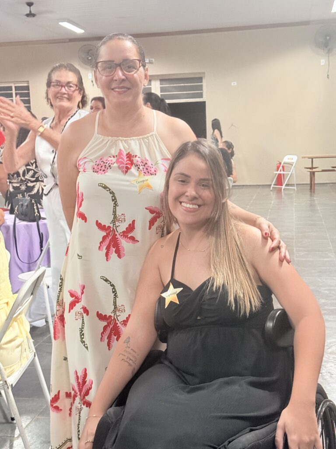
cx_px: 168
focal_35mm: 48
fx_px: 621
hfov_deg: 30.3
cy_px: 224
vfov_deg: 39.7
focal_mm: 6.76
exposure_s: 1/40
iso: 500
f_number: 1.78
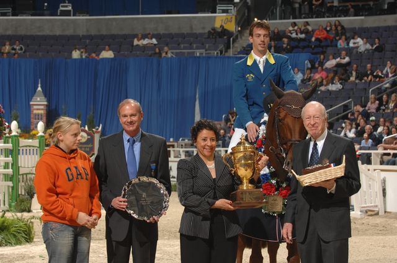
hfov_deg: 19.5
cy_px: 132
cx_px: 198
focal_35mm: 105
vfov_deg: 13.0
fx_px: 1156
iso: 320
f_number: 5
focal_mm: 70
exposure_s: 1/250
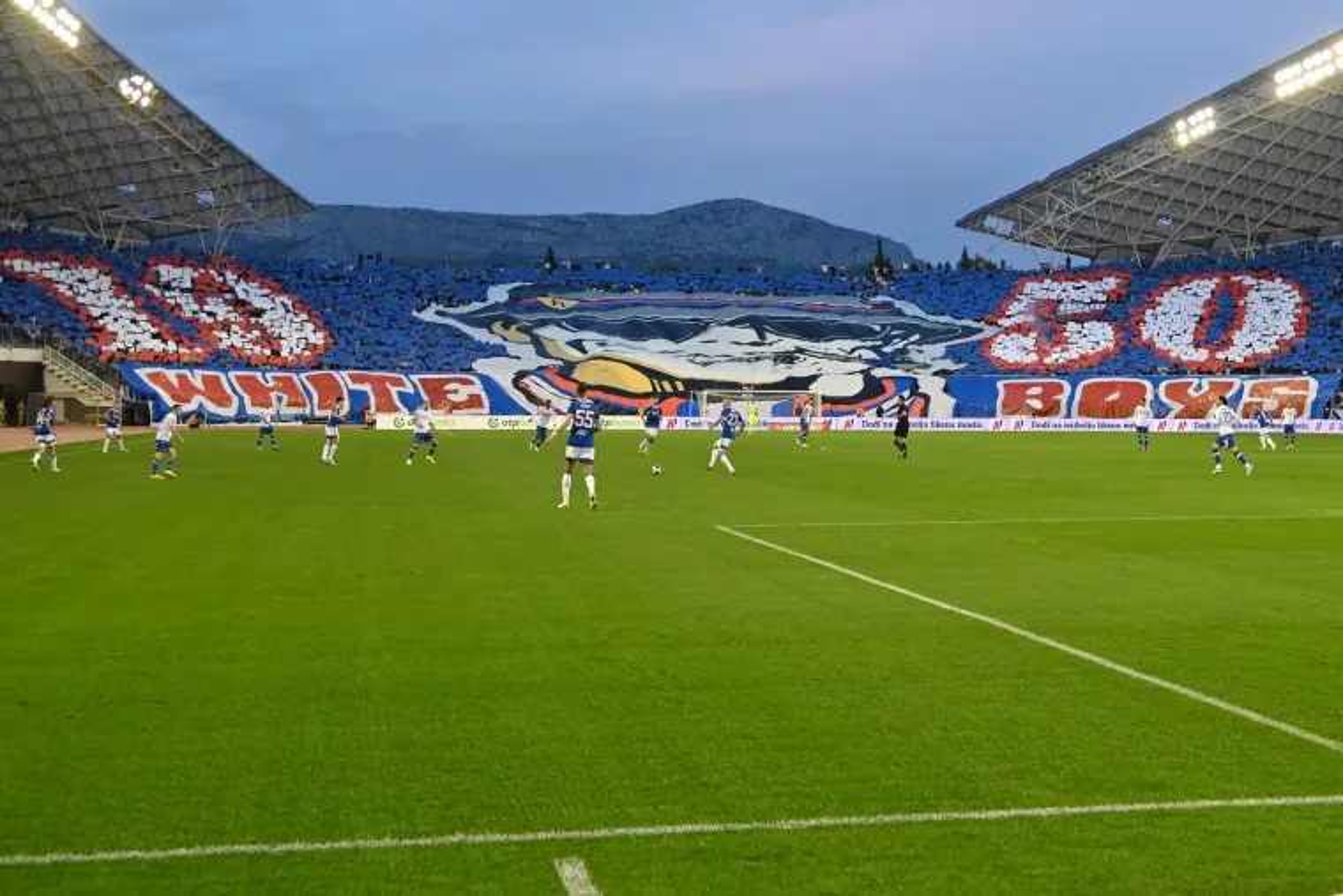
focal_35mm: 38
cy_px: 448
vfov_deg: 35.1
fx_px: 1418
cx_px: 672
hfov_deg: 50.7
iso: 2000
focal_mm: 38
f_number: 4
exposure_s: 1/800
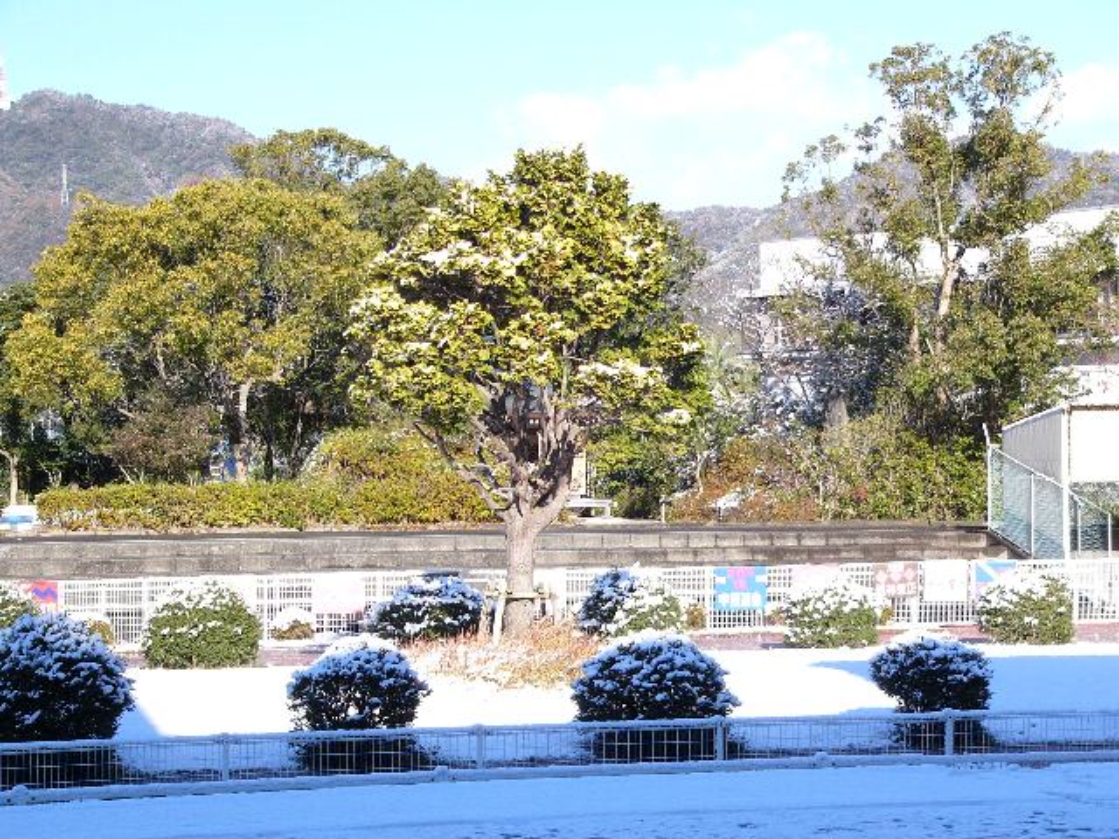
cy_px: 420
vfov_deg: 18.9
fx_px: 2521
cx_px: 560
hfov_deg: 25.0
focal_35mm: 78
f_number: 5.6
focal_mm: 13.1
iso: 100
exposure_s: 1/640
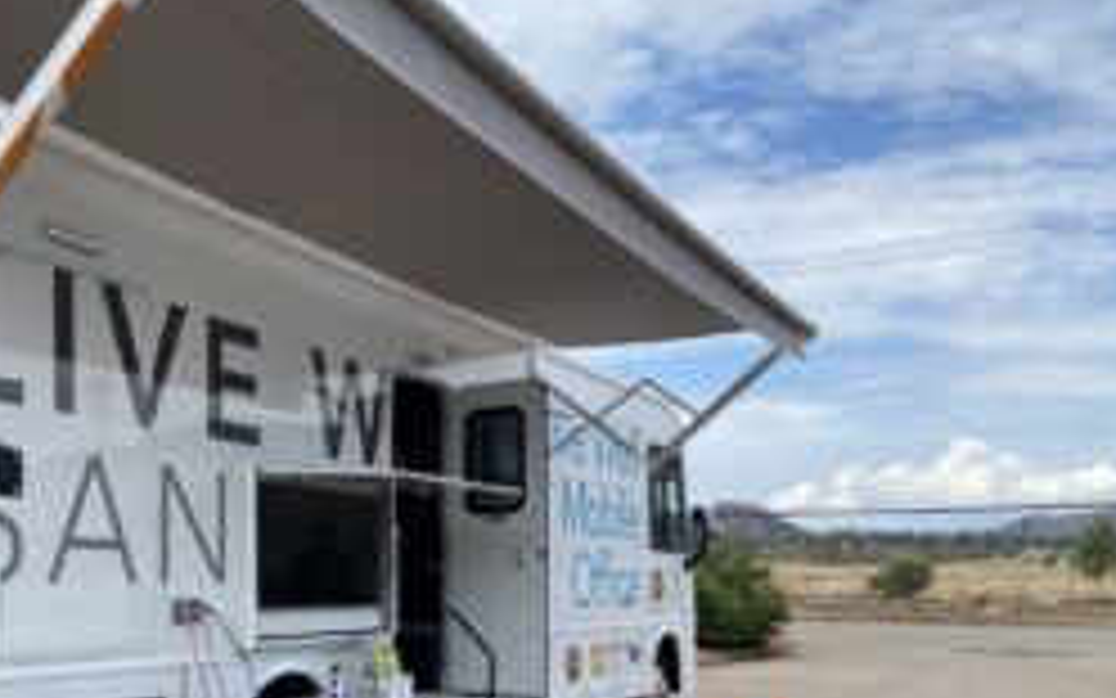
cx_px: 441
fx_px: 1186
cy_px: 570
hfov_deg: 50.0
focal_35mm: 39
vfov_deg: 31.8
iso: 32
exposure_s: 1/1961
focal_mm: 4.25
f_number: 1.8
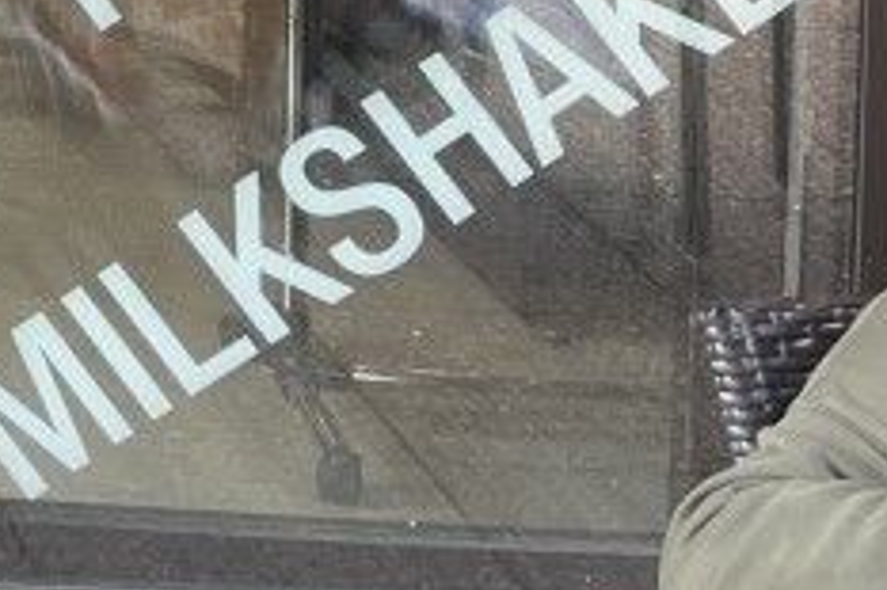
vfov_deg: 10.3
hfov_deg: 13.7
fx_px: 2930
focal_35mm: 119
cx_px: -1058
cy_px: -712
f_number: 1.6
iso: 50
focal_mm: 5.1
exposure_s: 1/122
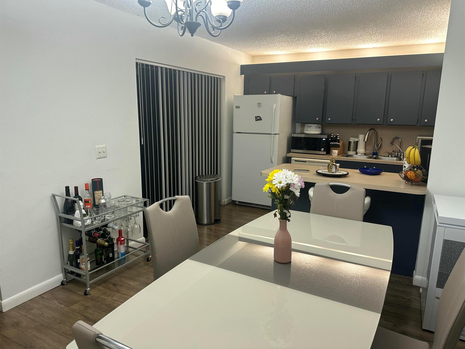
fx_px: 322
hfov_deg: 71.6
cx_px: 232
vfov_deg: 56.8
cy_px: 174
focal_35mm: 24
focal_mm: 6.86
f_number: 1.78
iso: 125
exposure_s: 1/60
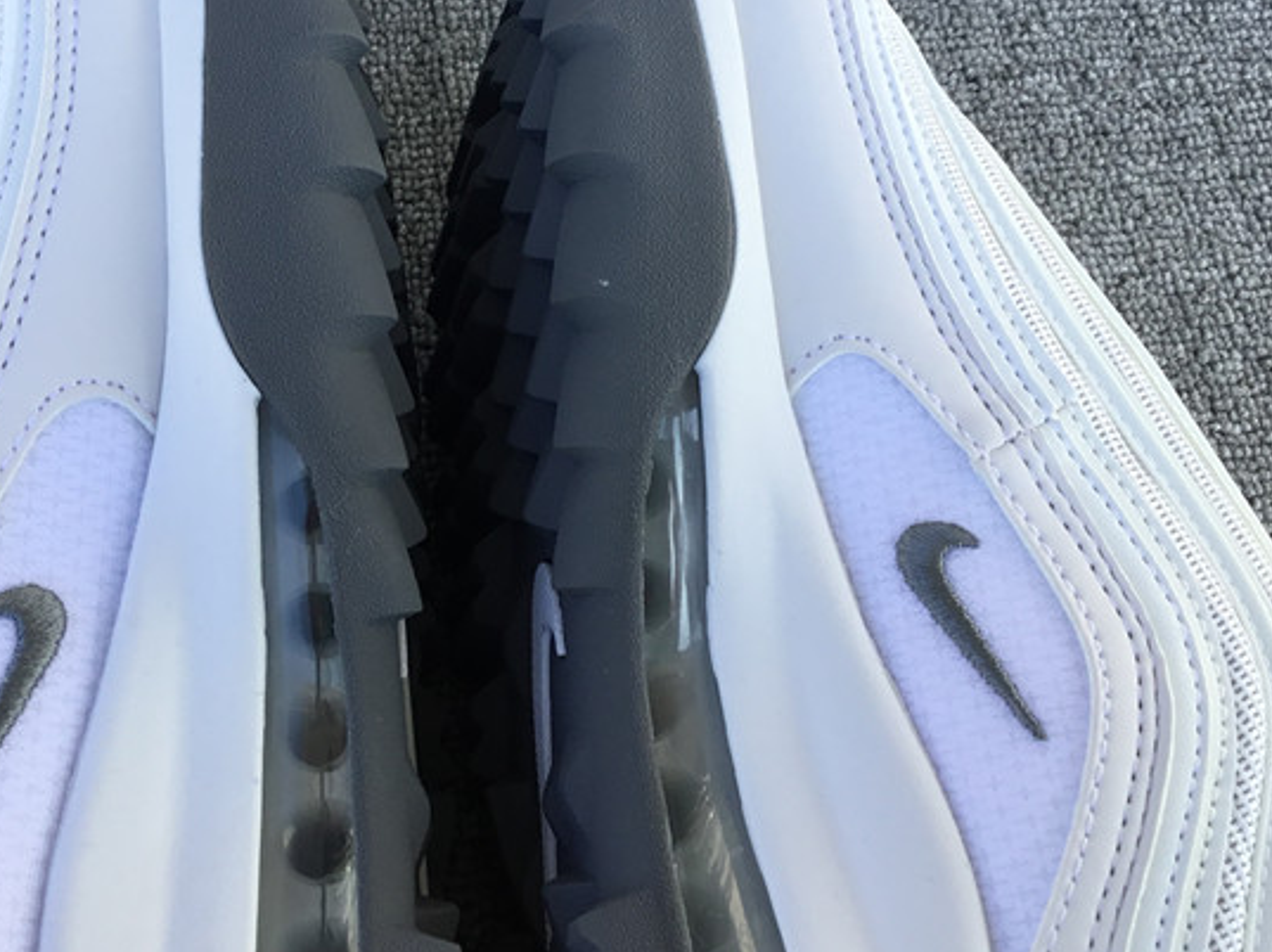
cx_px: 502
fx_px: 1910
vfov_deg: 27.8
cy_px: 302
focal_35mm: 52
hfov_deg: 36.7
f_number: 2.4
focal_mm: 3.3
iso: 25
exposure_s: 1/240
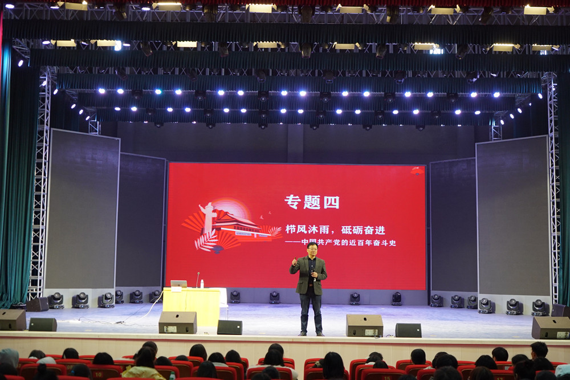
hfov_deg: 43.6
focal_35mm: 45
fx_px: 713
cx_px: 285
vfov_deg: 29.9
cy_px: 190
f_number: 4
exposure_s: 1/160
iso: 1600
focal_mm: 45
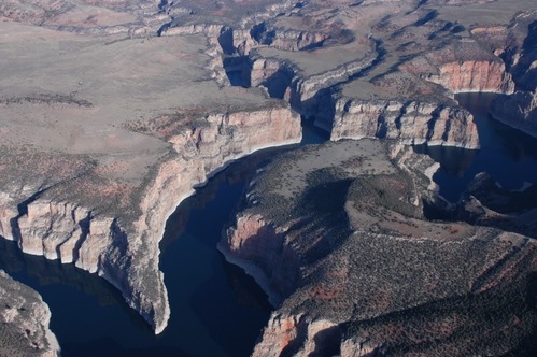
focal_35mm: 42
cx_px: 268
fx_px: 626
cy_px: 178
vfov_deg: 31.9
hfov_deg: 46.4
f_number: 9
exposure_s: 1/320
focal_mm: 28
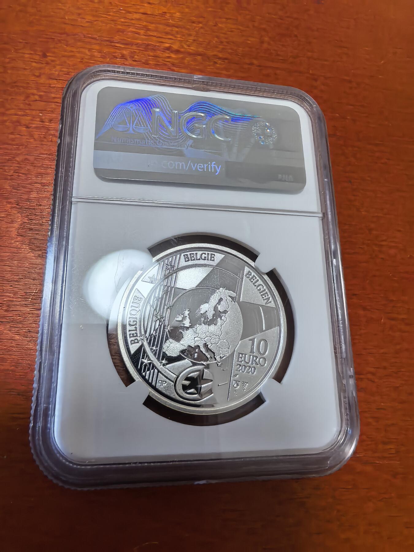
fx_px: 383
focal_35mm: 24
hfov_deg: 56.8
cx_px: 207
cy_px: 276
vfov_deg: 71.6
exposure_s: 1/100
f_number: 2.2
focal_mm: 1.68
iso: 200
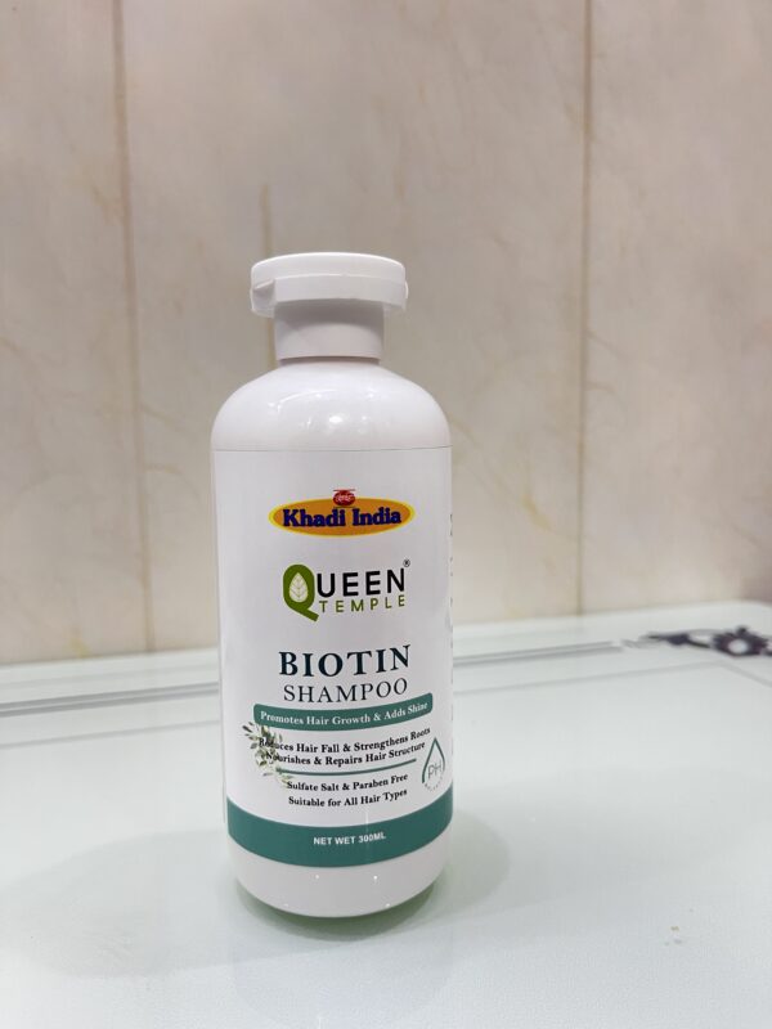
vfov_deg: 67.3
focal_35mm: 26
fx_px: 773
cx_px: 386
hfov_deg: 53.1
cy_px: 514
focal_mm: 5.1
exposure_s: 1/50
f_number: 1.6
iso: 250
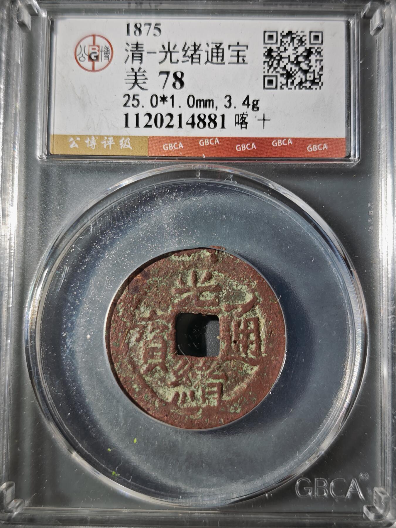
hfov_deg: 32.2
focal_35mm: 45
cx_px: 198
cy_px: 264
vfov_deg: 42.1
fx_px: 686
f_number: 1.63
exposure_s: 1/263
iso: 50
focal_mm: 5.85
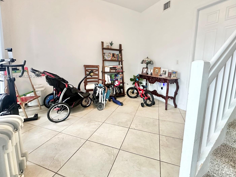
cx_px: 124
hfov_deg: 94.4
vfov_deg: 77.7
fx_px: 109
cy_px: 76
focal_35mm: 16
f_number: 2.2
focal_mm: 2.22
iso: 250
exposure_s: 1/60
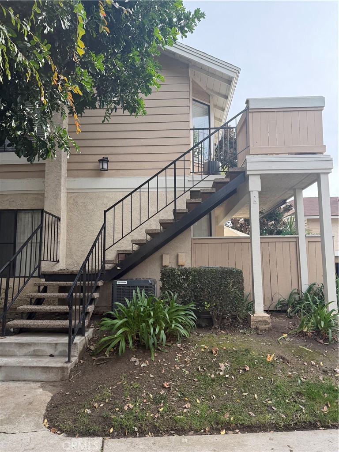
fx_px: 313
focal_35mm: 24
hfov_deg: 56.8
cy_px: 226
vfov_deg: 71.6
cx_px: 170
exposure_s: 1/1122
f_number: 1.78
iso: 100
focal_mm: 6.76
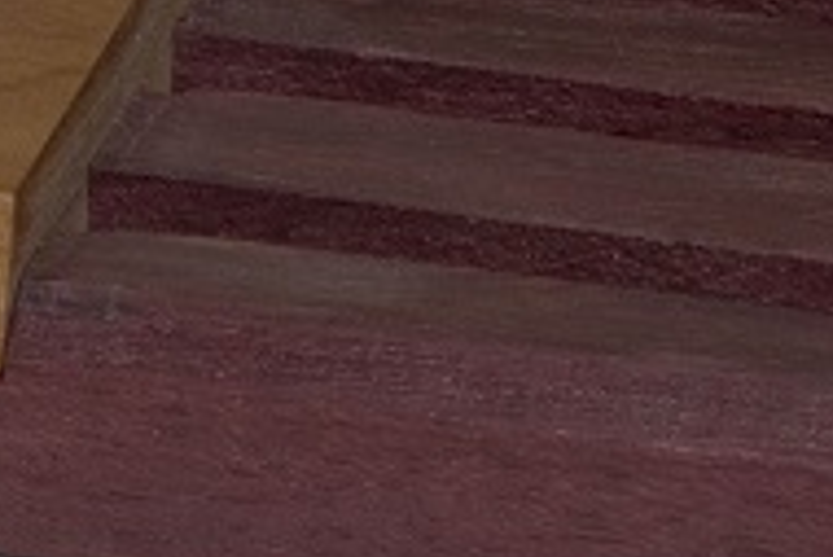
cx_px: -70
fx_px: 25217
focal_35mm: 1089
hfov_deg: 1.9
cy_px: -447
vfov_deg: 1.3
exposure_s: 1/2.5
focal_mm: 92
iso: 400
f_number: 16
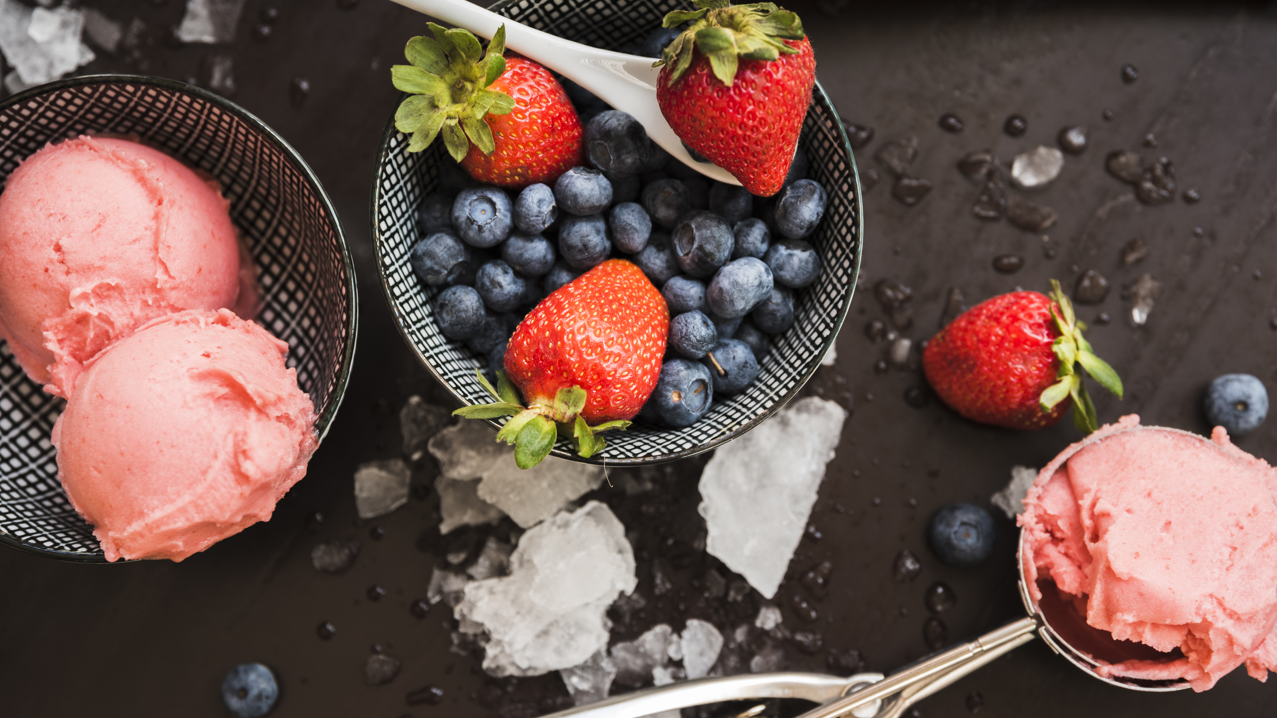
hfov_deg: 28.6
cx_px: 643
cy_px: 337
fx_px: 2506
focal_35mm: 74
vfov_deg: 16.3
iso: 500
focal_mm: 70
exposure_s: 1/125
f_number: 4.5
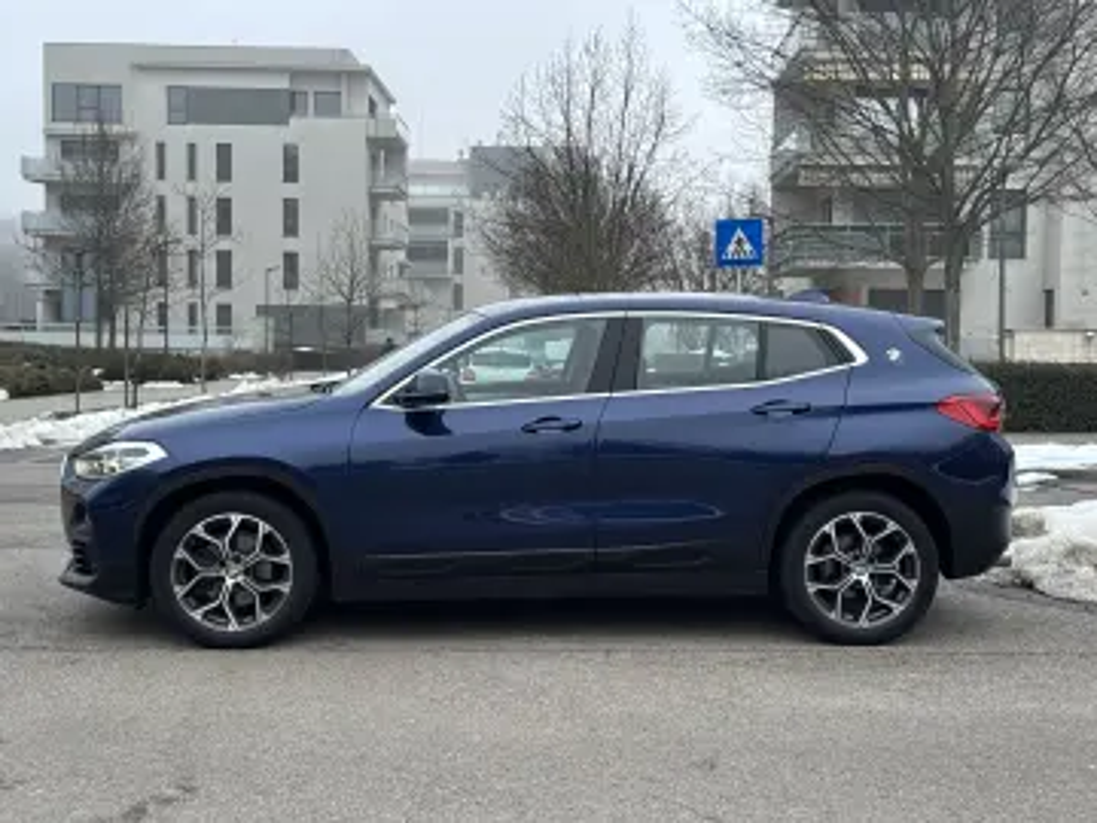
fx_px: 1521
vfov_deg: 30.3
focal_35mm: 48
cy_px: 412
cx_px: 548
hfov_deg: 39.7
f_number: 1.78
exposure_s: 1/139
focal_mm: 6.76
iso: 100
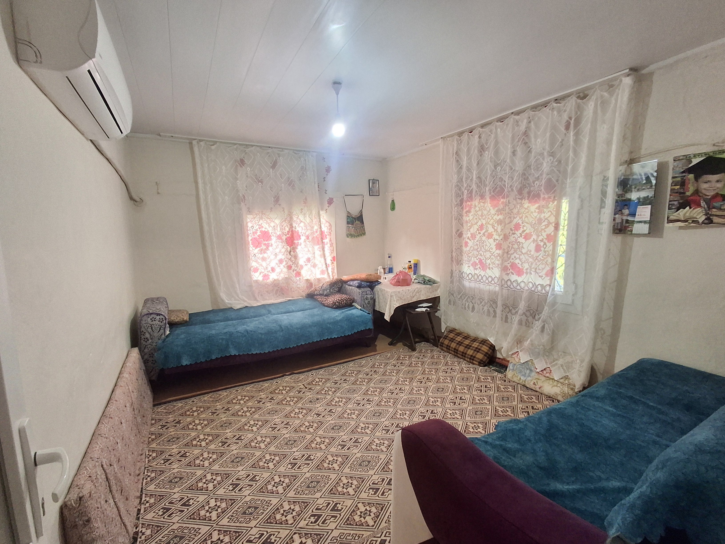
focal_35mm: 16
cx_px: 362
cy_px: 272
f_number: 2.2
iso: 250
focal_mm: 1.64
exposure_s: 1/33
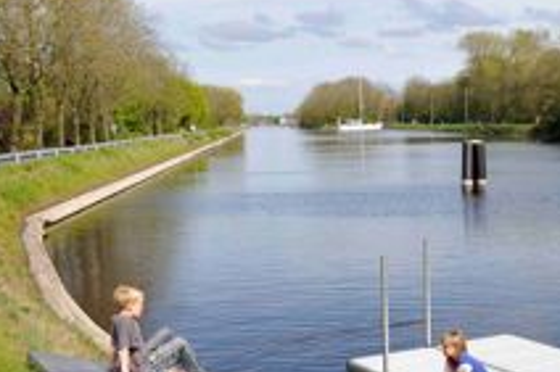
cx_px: 515
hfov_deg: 28.4
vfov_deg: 19.9
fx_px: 1057
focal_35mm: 68
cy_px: 269
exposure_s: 1/800
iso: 200
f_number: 5.6
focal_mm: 24
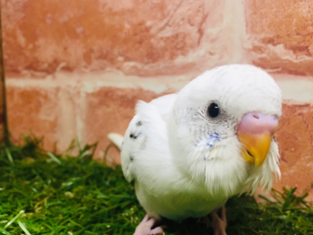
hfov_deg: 61.7
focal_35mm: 29
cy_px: 118
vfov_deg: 48.2
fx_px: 262
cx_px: 156
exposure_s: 1/30
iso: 50
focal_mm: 4.15
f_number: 2.2
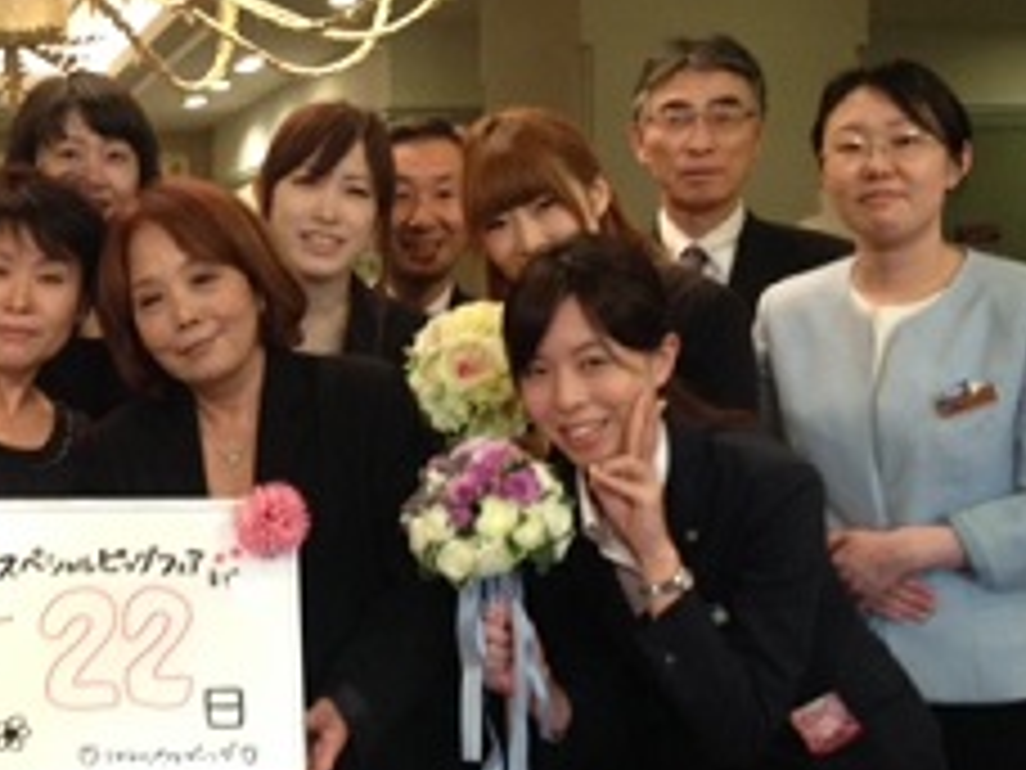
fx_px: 2045
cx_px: 184
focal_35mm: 69
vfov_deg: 21.3
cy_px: 448
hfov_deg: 27.5
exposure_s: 1/20
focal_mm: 4.28
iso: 200
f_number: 2.4
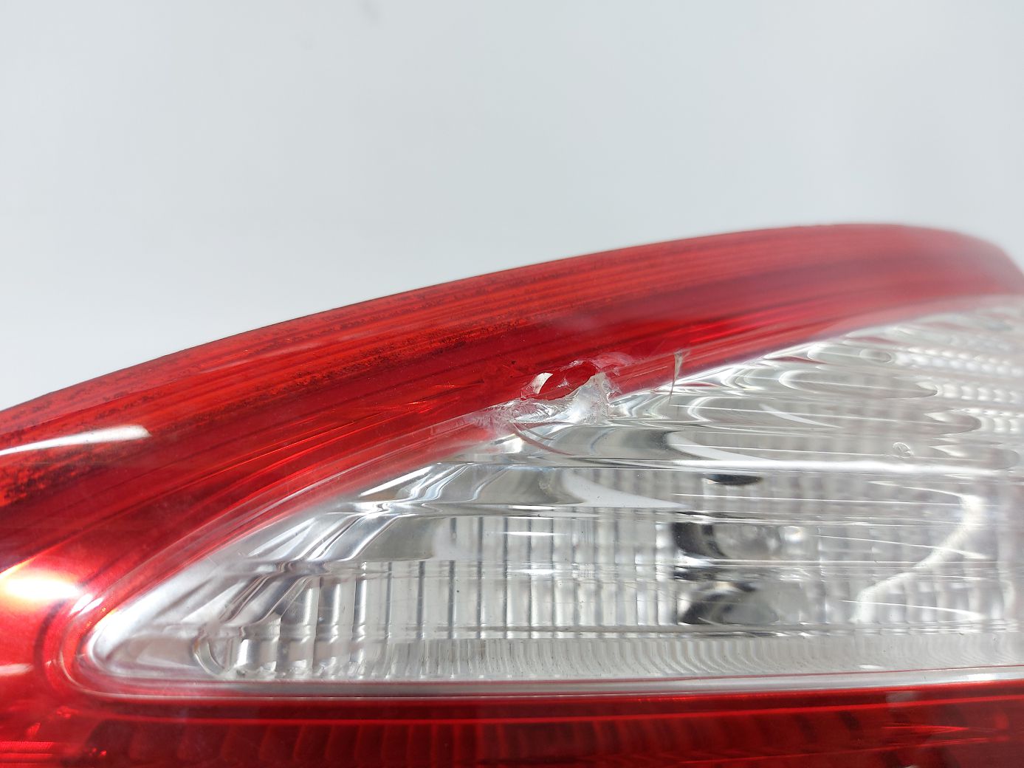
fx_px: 710
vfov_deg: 56.8
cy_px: 384
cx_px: 512
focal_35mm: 24
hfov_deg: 71.6
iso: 50
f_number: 1.8
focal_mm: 5.23
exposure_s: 1/50
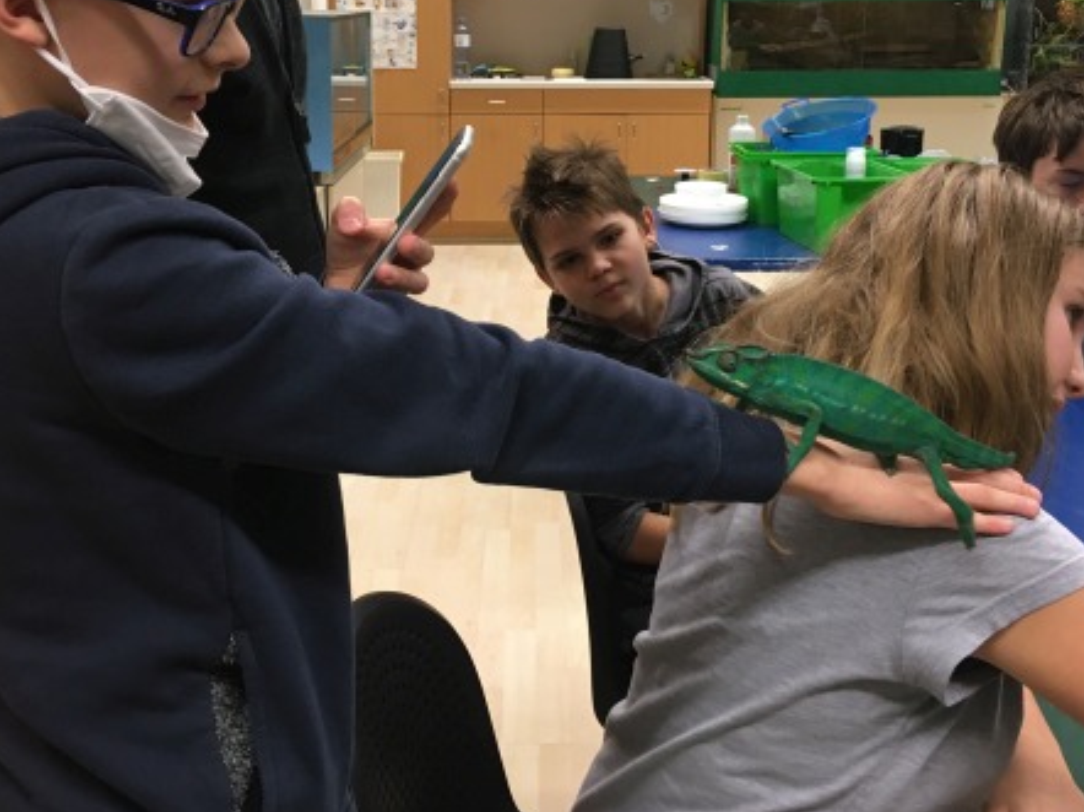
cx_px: 540
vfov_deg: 34.0
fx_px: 1315
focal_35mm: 42
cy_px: 275
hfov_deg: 44.8
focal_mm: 4.15
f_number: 2.2
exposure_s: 1/33
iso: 125
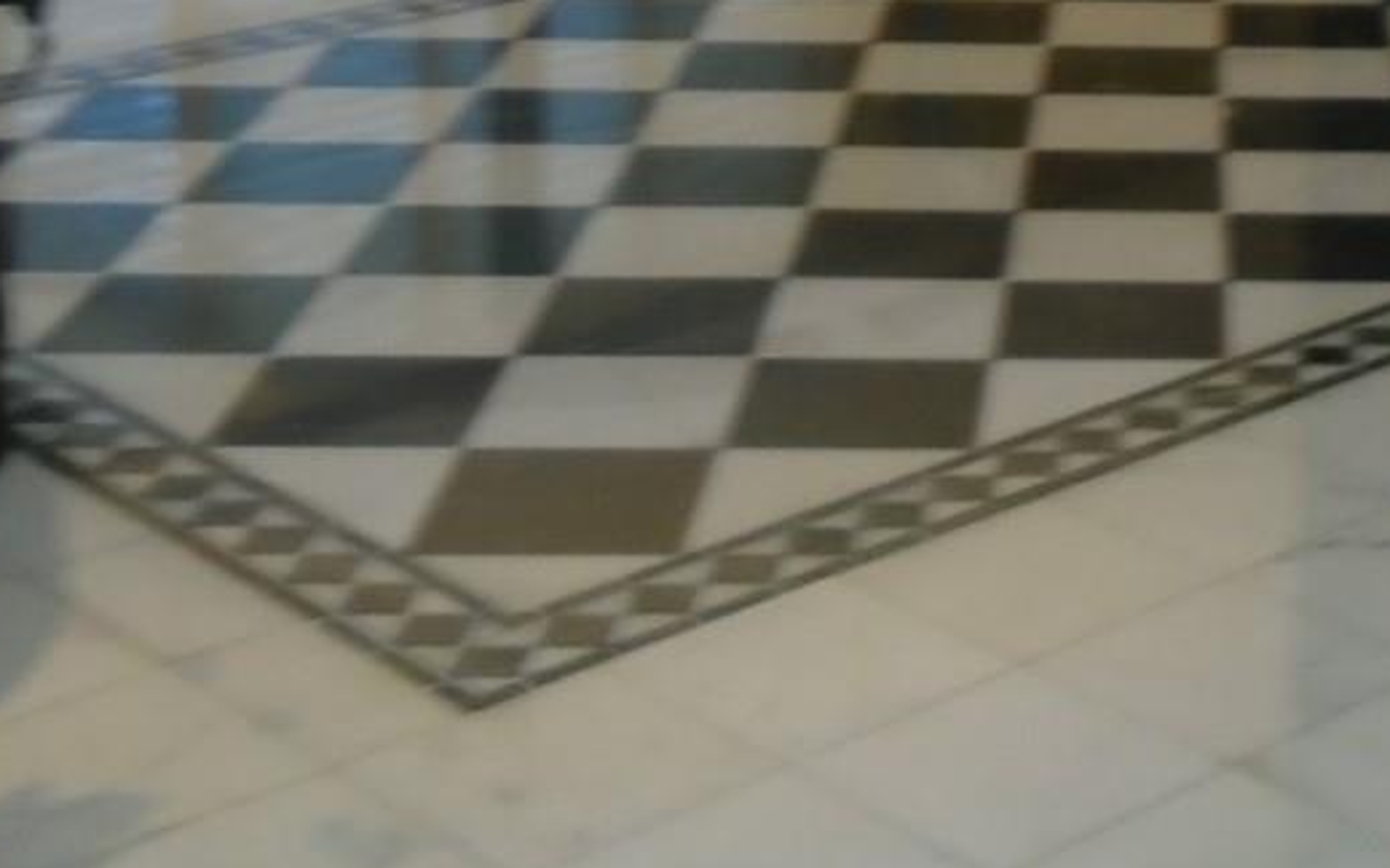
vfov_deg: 14.6
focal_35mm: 85
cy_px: -327
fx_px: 3219
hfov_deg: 23.3
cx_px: 1425
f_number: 3.2
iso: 160
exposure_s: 1/40
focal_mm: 4.6
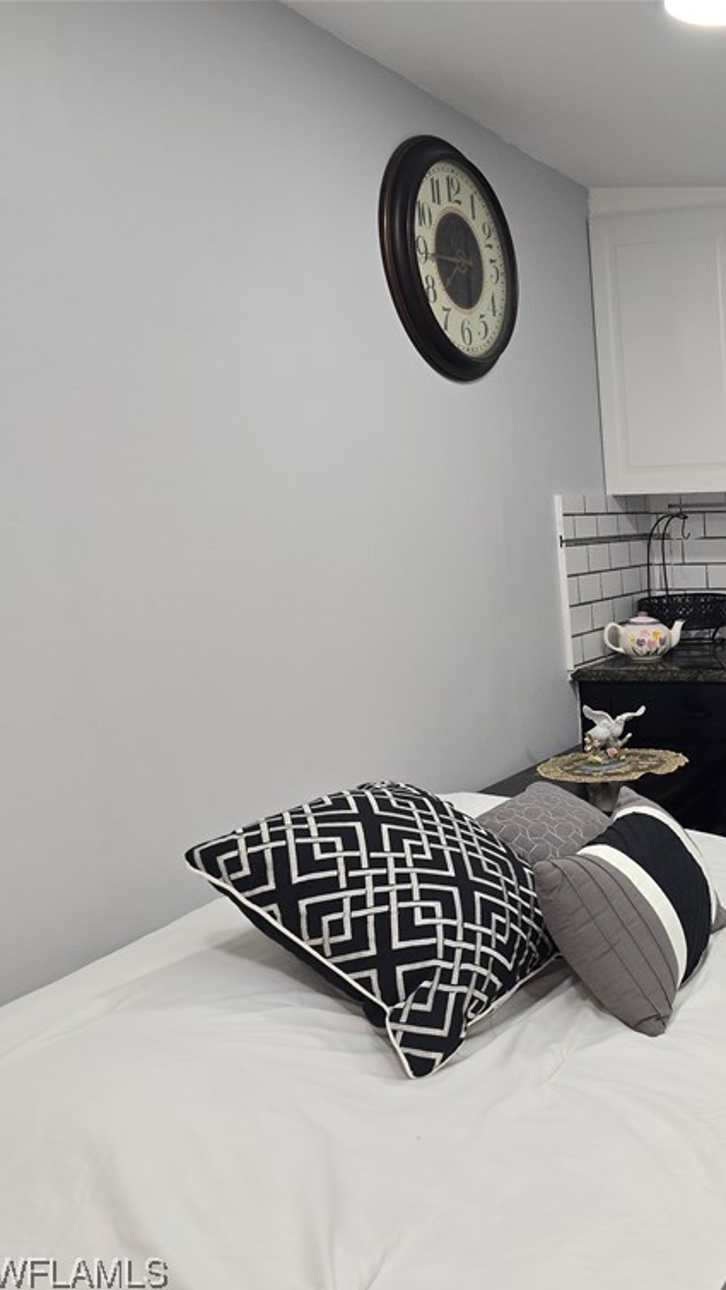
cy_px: 654
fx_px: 1163
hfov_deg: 30.4
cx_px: 832
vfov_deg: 58.0
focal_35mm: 34
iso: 80
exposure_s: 1/60
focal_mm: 6.3
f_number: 1.7
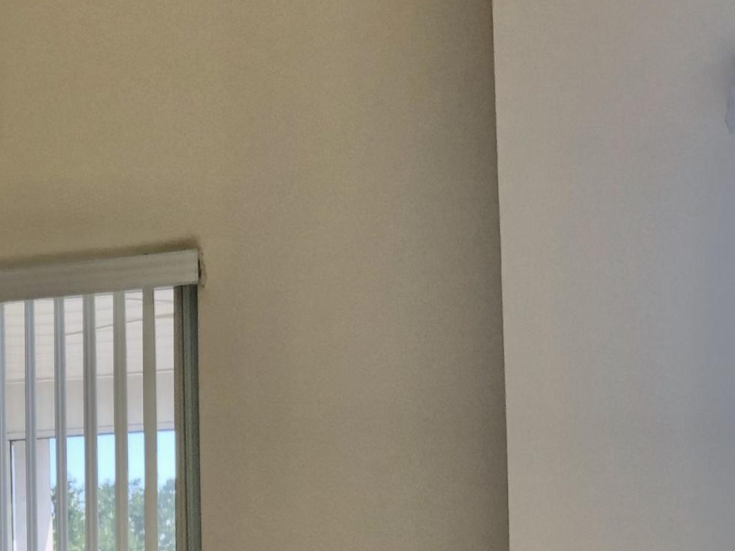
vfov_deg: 16.7
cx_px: -233
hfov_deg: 20.7
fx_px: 1826
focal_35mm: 86
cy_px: 572
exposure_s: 1/120
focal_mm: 3.99
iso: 25
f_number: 1.8
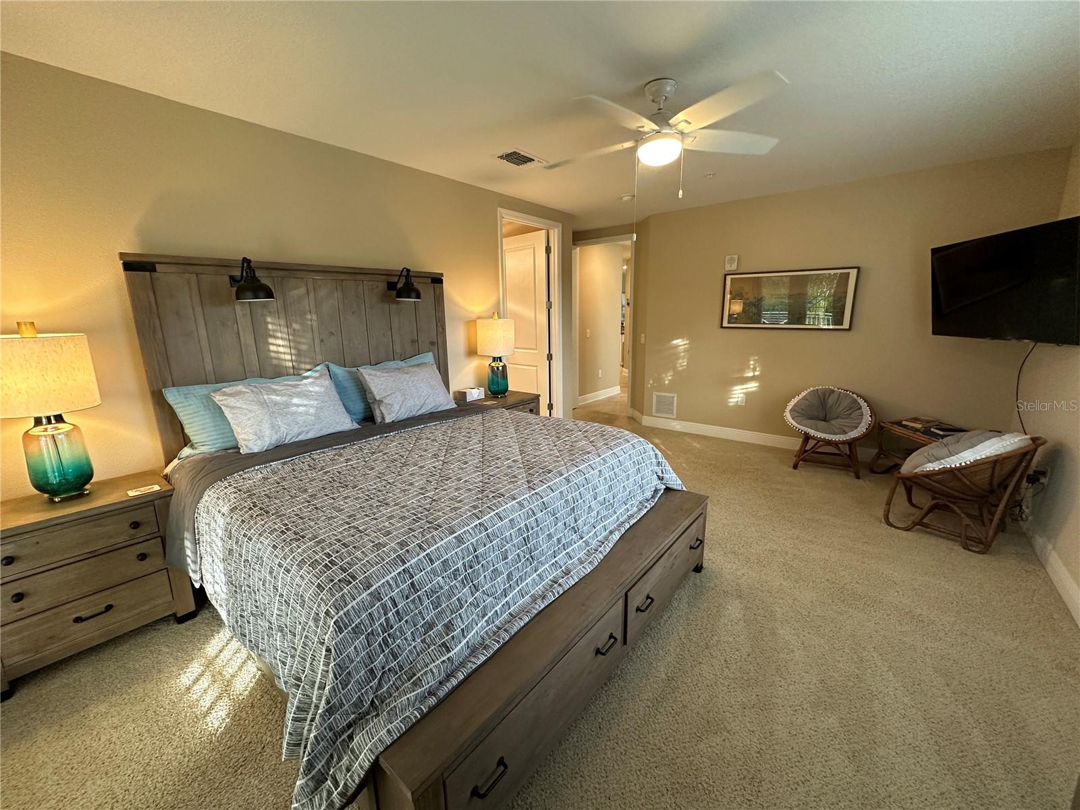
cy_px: 405
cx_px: 540
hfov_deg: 102.1
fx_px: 437
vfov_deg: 85.7
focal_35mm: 14
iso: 250
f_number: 2.2
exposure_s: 1/120
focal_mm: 2.22
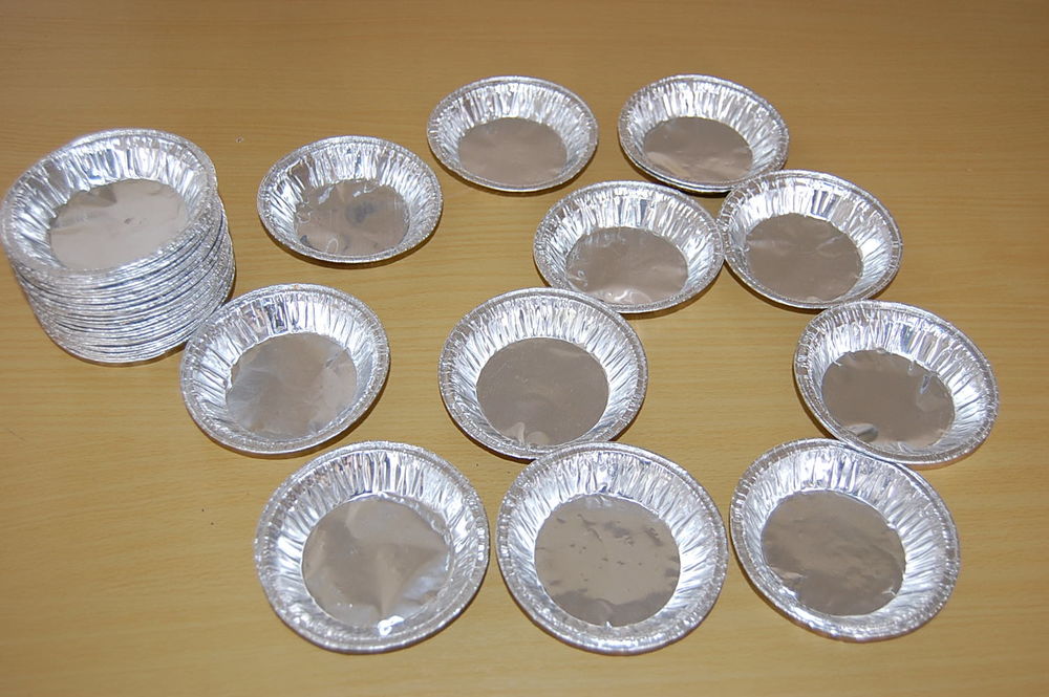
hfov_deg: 53.2
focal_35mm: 36
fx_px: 1048
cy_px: 348
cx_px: 524
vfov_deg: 36.8
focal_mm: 24
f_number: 4
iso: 360
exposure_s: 1/60
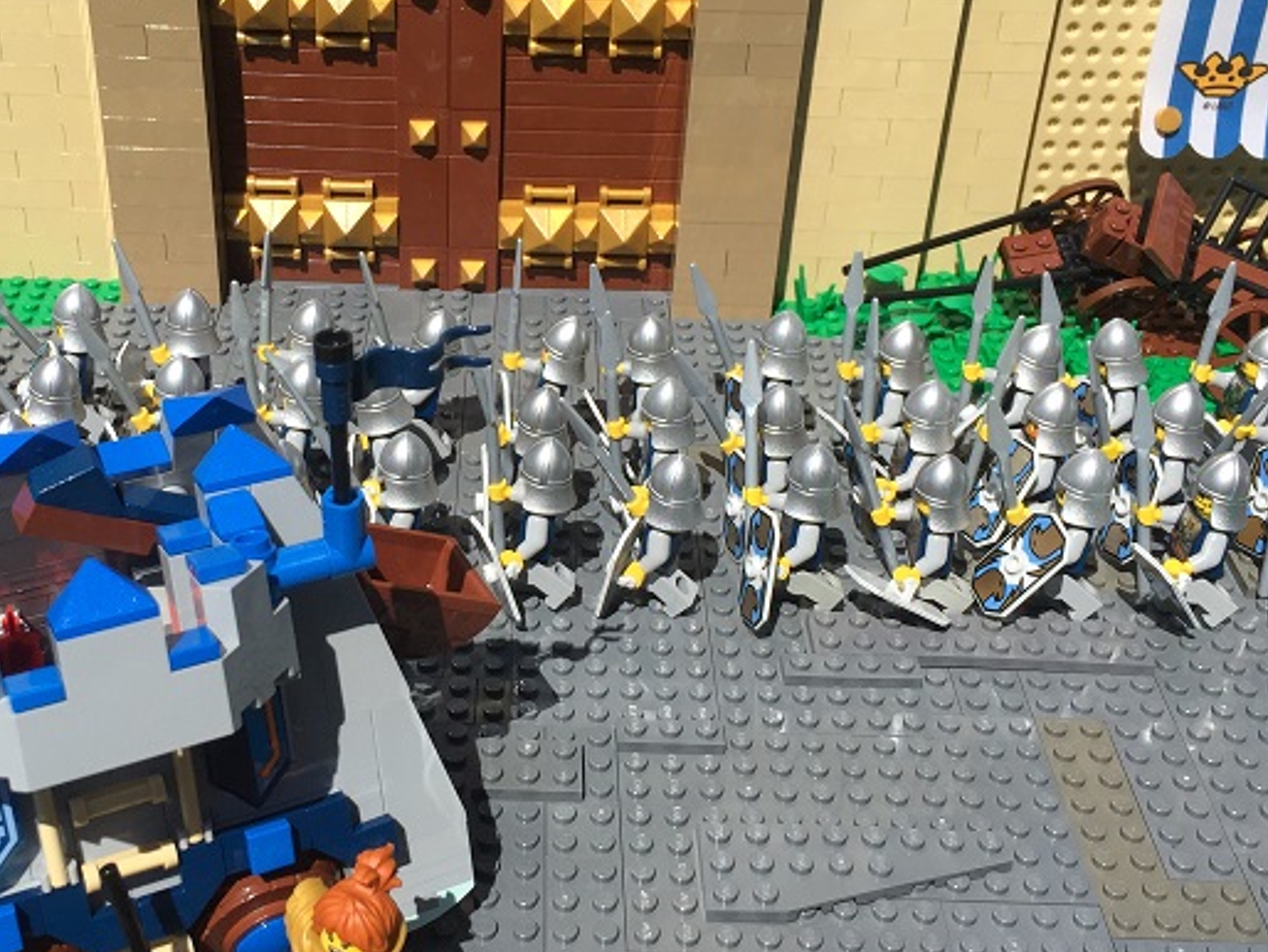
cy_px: 427
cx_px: 501
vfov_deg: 31.5
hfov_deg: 41.0
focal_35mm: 46
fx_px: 1686
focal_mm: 4.15
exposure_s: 1/3300
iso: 32
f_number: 2.2
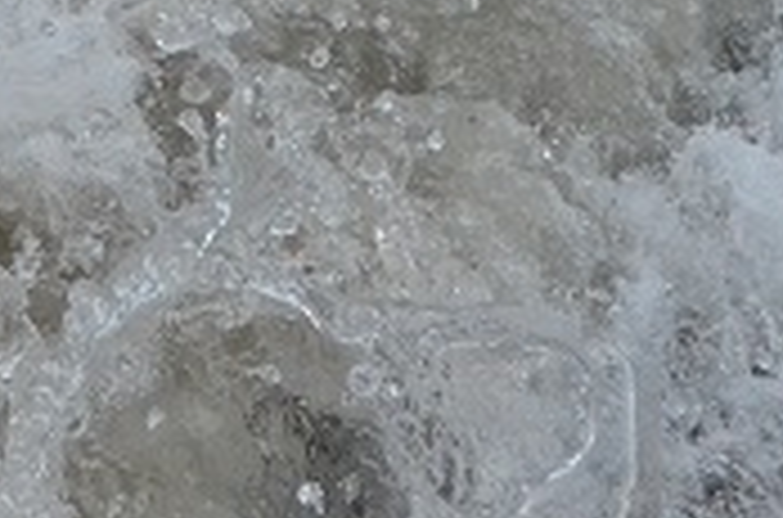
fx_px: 2795
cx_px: -259
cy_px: -917
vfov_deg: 9.0
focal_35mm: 129
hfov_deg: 15.2
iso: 640
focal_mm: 15
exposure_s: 1/2000
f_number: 5
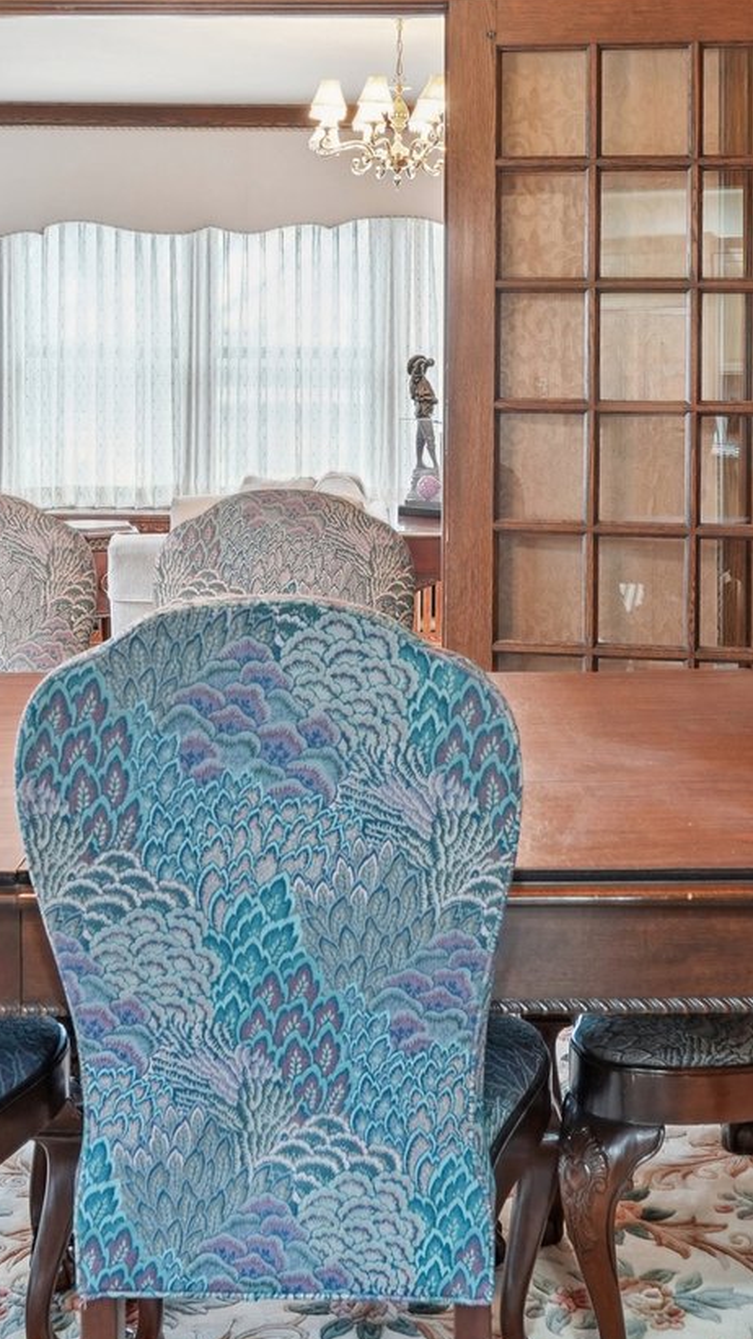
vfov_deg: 41.8
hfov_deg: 24.8
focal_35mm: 48
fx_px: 1716
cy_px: 389
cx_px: 365
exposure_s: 1/3.33
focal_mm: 18.5
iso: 320
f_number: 6.3
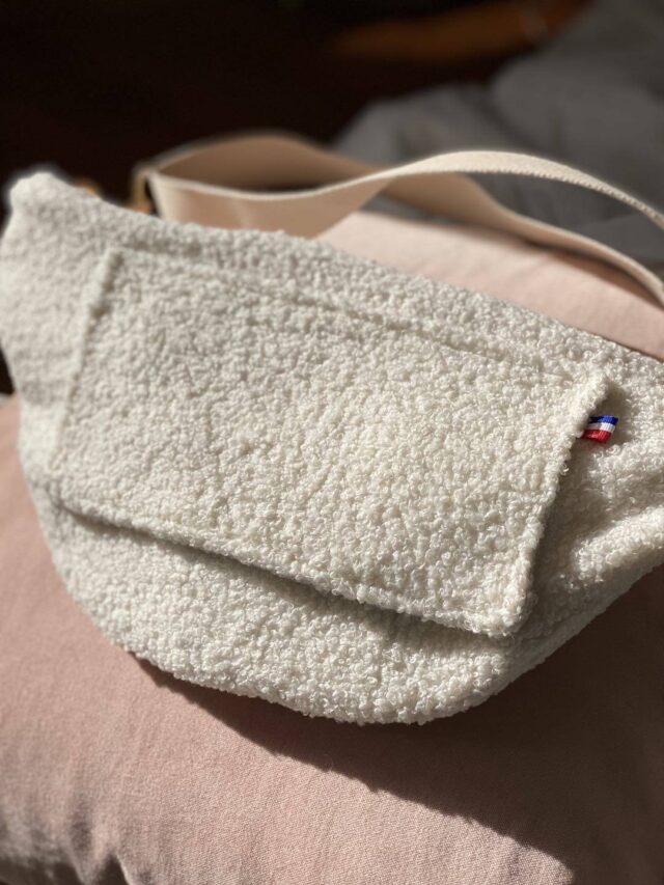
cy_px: 442
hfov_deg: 28.0
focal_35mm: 52
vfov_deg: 36.8
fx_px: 1330
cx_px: 332
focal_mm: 6
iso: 20
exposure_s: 1/2817
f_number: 2
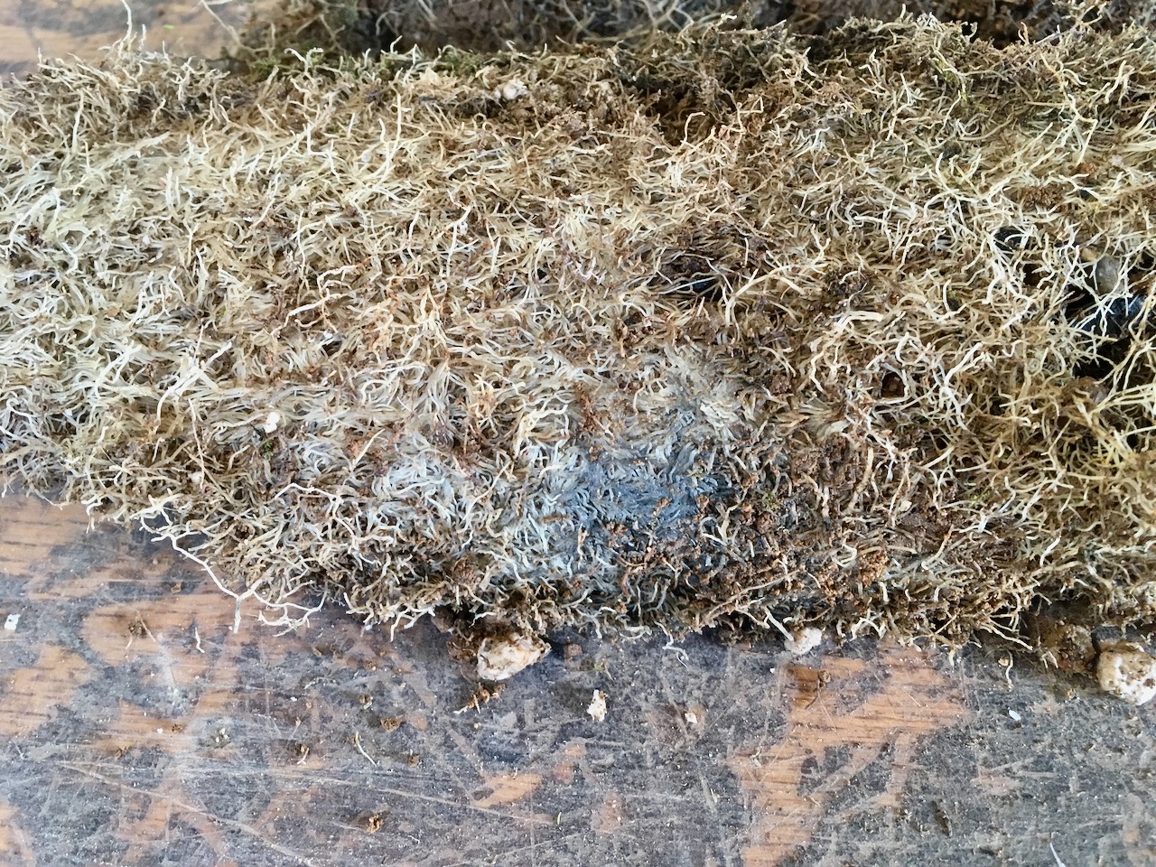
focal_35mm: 29
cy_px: 434
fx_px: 968
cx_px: 578
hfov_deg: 61.7
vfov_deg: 48.2
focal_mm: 4.15
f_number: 2.2
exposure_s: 1/30
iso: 125
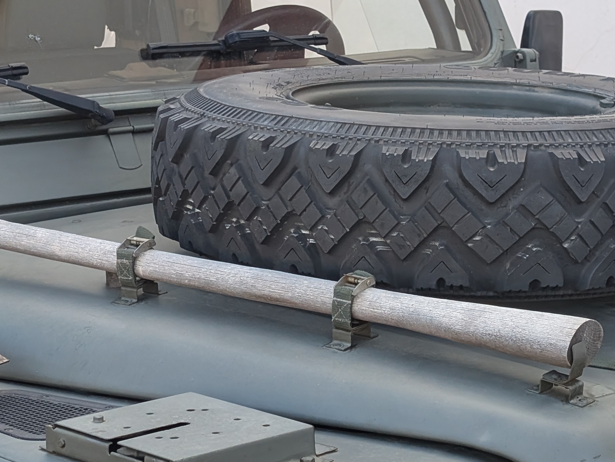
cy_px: 275
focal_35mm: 99
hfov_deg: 19.8
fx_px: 1759
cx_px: 384
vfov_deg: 14.9
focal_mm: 6.9
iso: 114
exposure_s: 1/493
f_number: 1.68
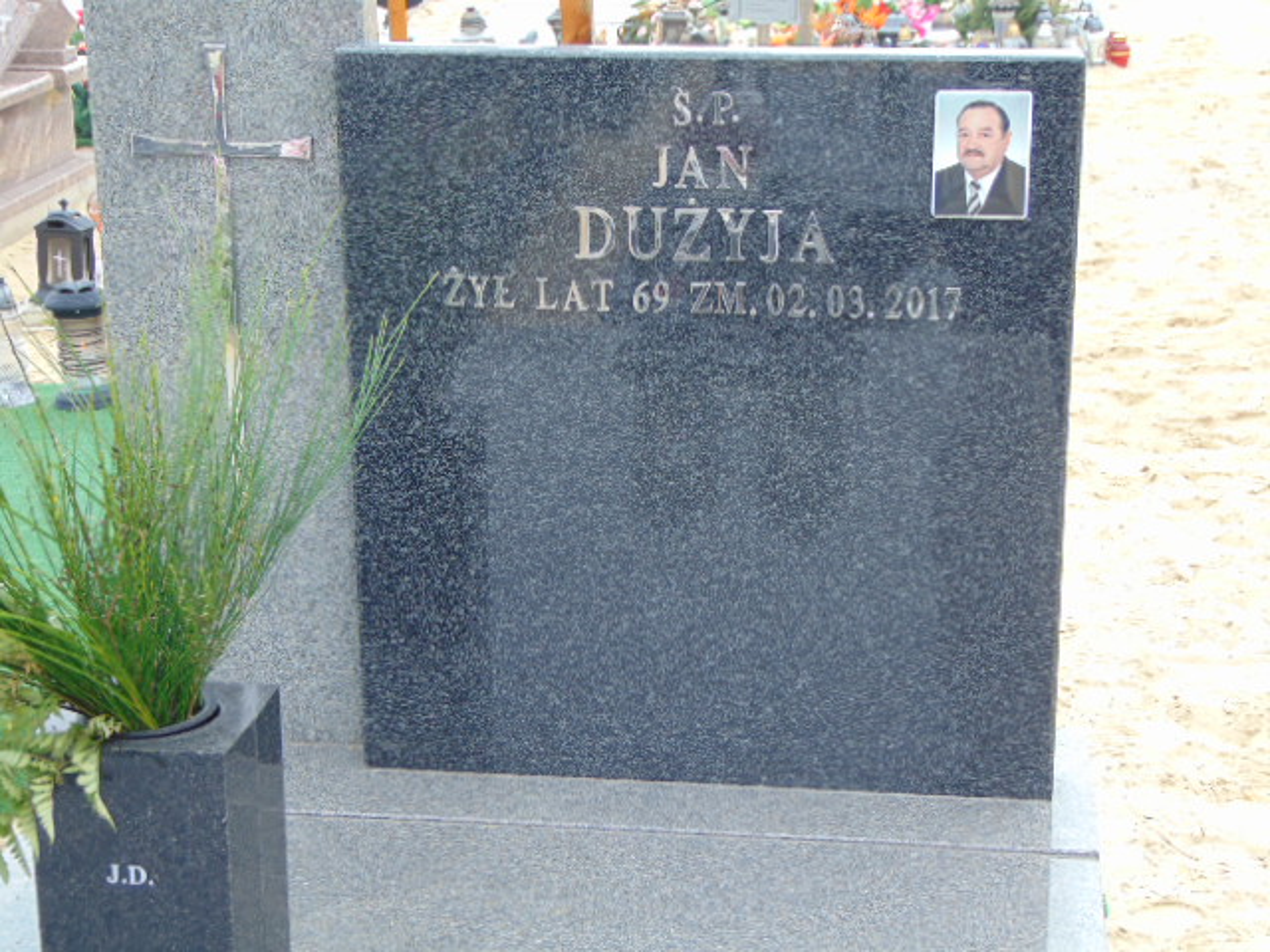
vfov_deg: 20.7
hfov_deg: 27.4
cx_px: 635
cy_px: 476
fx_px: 2605
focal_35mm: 71
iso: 80
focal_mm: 12.8
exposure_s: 1/100
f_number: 3.7
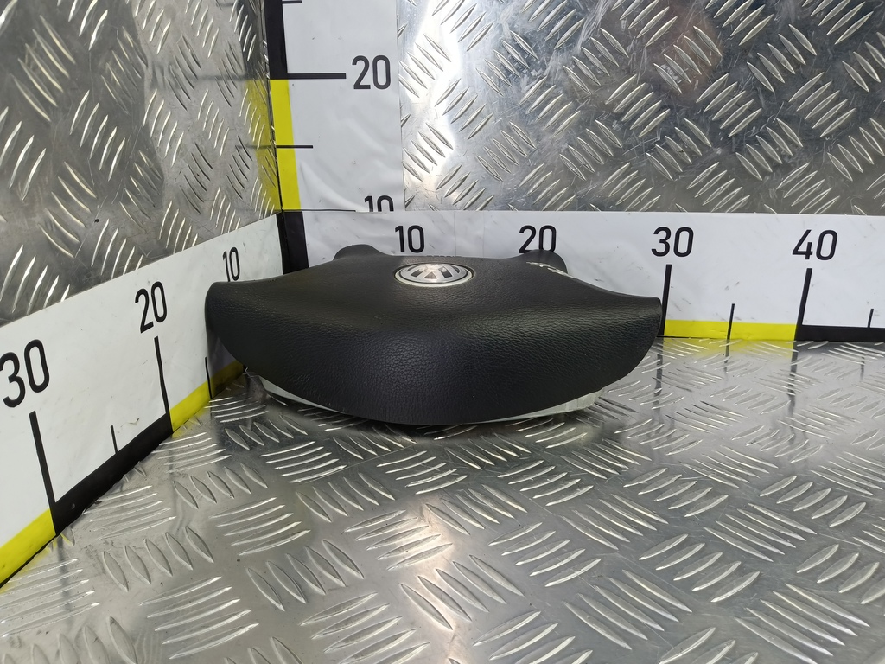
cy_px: 332
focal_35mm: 23
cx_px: 442
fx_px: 588
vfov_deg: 58.9
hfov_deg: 73.9
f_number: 1.6
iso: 161
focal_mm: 4.11
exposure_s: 1/50
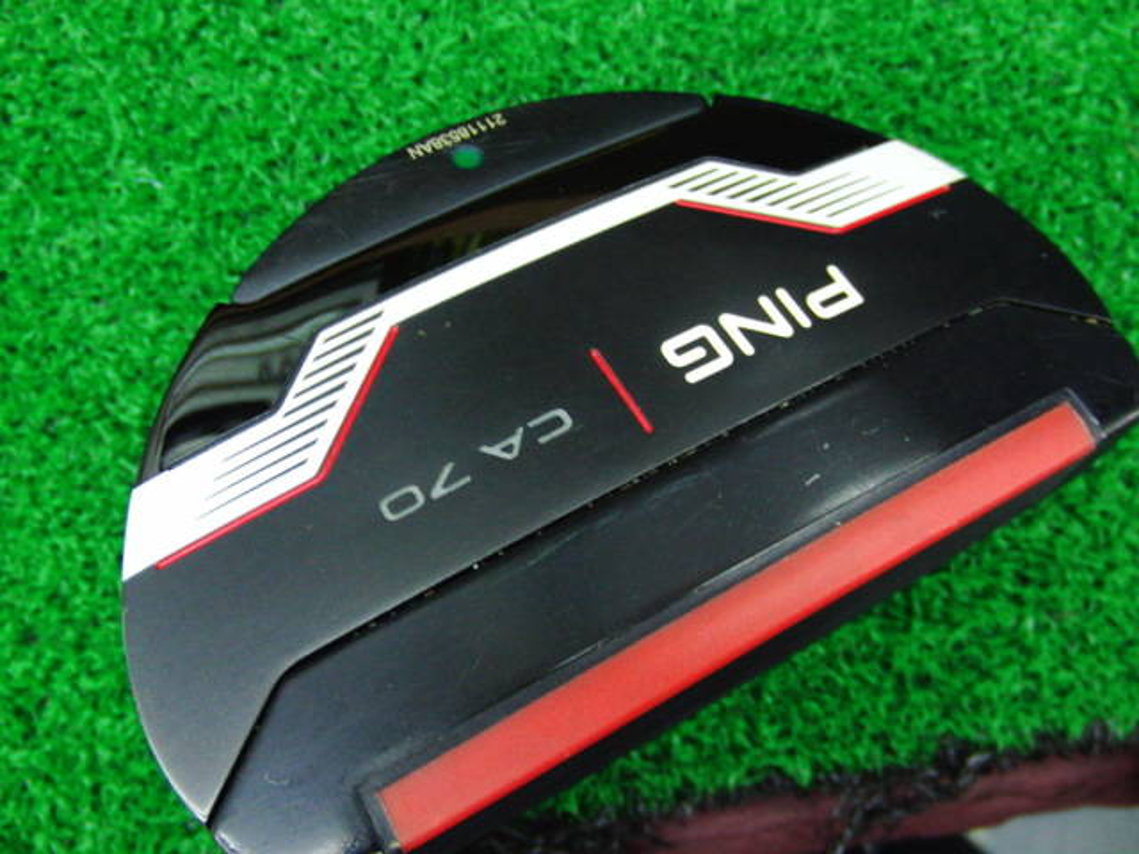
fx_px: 1217
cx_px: 570
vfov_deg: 38.7
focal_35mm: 37
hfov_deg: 50.1
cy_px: 427
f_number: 3.6
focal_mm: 6.42
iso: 400
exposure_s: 1/30
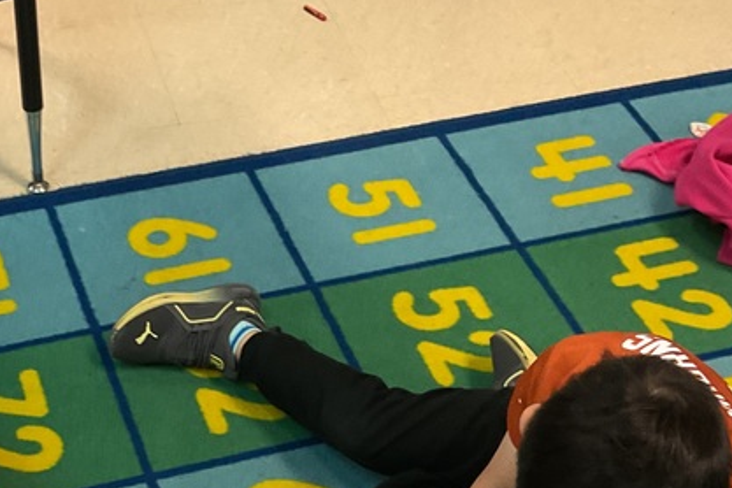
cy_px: 430
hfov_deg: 26.9
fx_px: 1505
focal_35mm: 74
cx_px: 154
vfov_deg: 18.2
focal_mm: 3
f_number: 1.8
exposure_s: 1/60
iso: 100
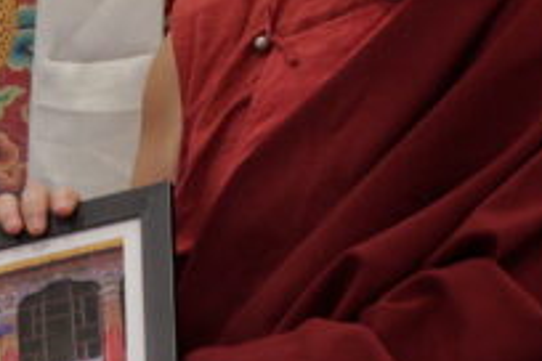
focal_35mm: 427
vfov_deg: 3.2
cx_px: 29
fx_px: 6428
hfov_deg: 4.8
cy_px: 200
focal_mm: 85
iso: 3200
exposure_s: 1/160
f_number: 4
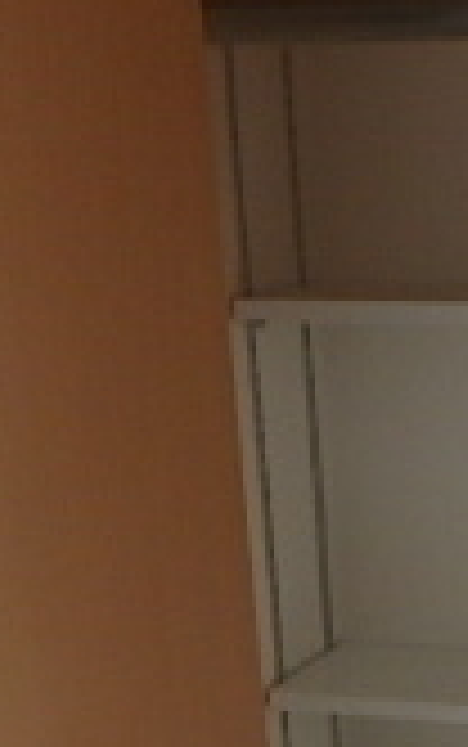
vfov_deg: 21.7
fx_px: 1752
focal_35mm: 86
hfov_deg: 14.5
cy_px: 968
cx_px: 621
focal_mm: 3.7
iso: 200
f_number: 3.5
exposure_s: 1/40
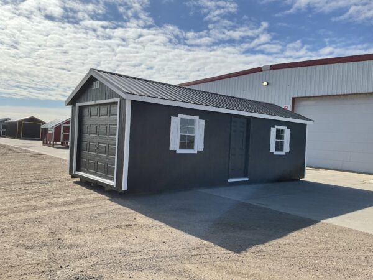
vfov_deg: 48.2
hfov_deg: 61.7
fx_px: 312
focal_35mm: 29
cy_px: 140
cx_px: 186
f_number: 1.8
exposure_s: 1/3534
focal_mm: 3
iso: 16
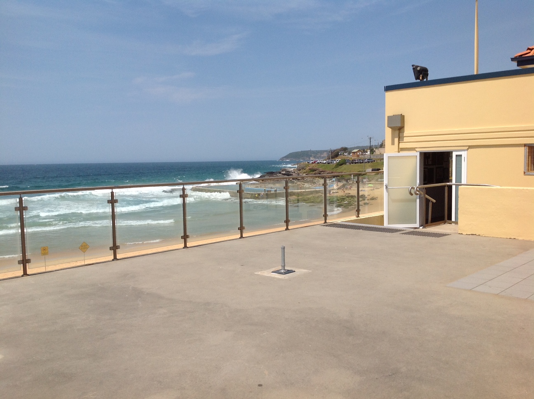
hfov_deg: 52.7
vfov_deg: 40.6
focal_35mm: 35
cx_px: 267
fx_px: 539
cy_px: 200
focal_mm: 4.28
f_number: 2.4
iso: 80
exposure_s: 1/3367
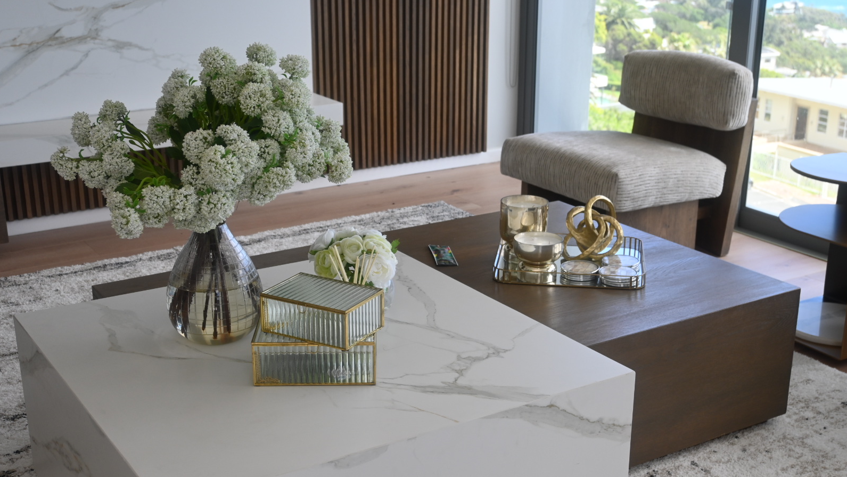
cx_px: 422
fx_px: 1078
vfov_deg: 24.9
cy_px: 280
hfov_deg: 42.9
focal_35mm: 48
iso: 200
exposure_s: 1/250
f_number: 5.6
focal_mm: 30
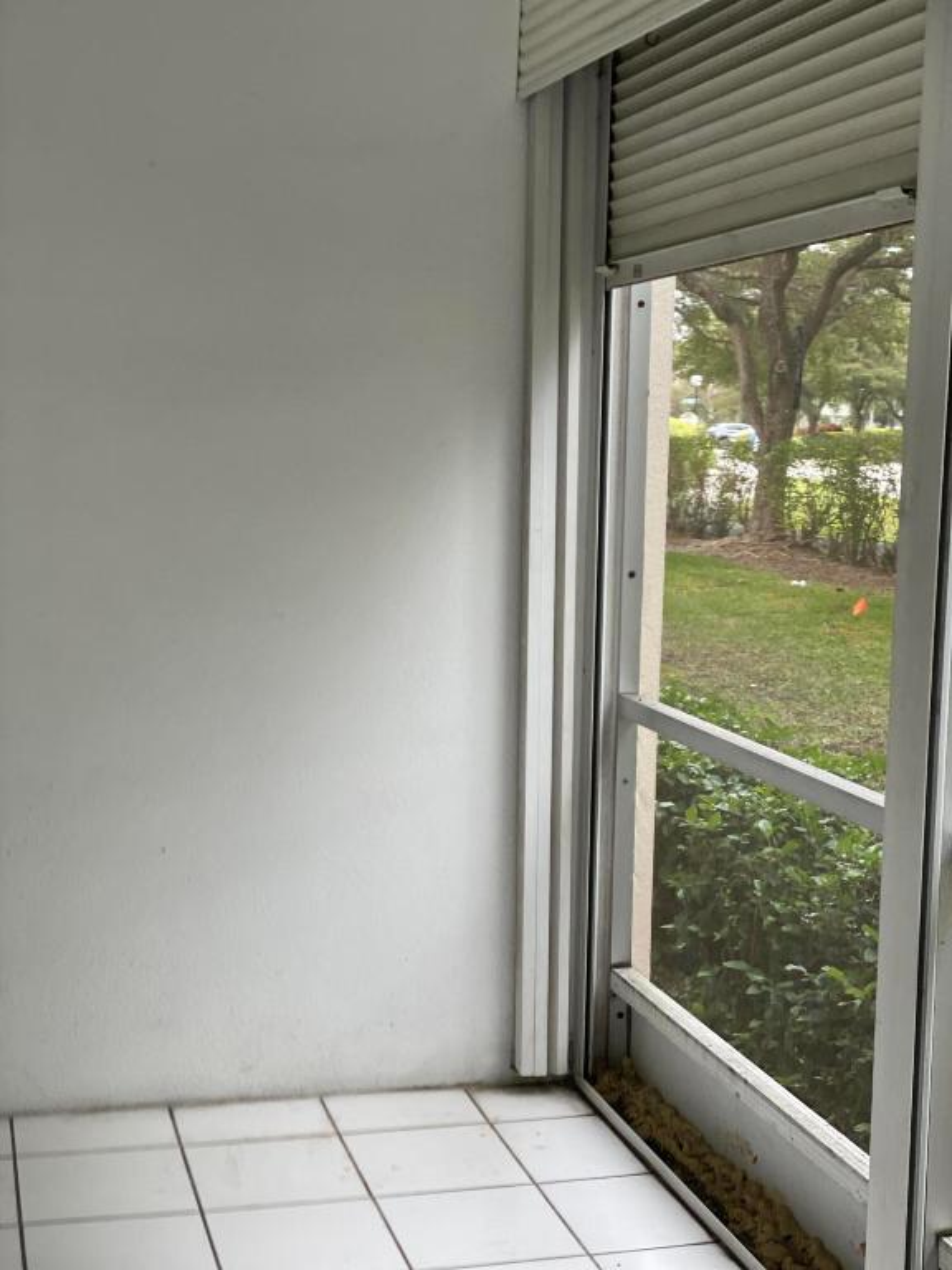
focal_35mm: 52
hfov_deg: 28.0
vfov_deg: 36.8
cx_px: 476
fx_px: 1907
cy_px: 635
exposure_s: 1/122
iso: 80
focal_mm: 6
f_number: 2
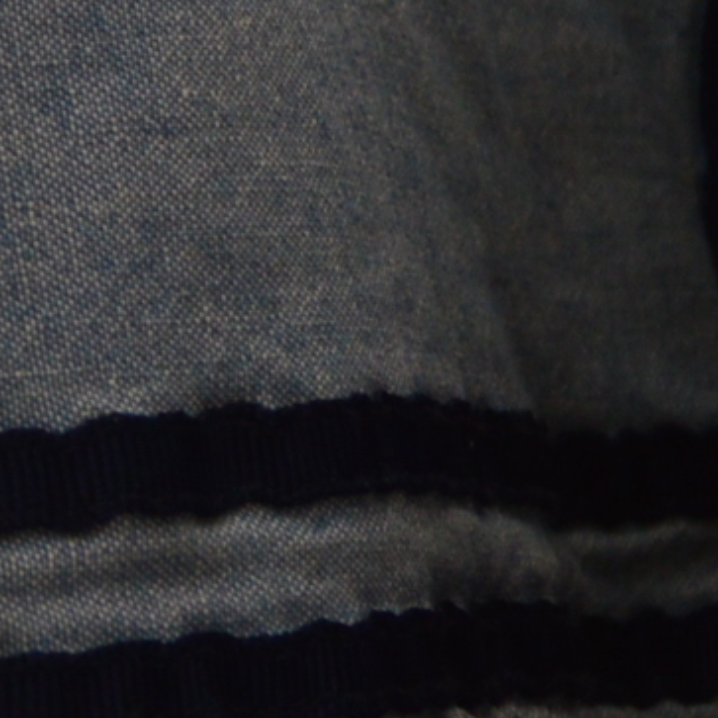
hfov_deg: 5.1
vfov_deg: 5.2
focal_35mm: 338
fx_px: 7932
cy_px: 267
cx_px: -291
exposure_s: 1/200
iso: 200
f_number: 4.5
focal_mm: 32
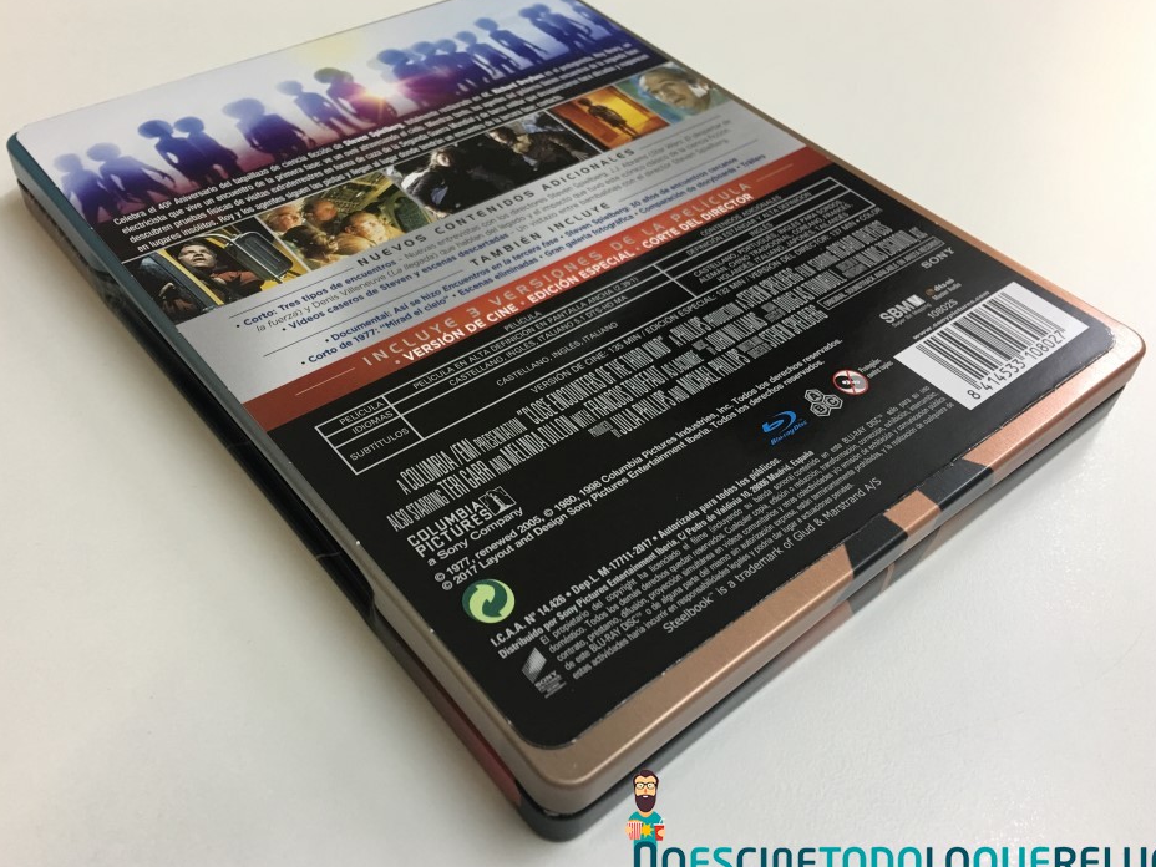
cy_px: 421
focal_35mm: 32
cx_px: 566
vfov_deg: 44.2
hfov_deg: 56.8
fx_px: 1069
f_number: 2.2
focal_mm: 4.15
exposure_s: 1/17
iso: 50
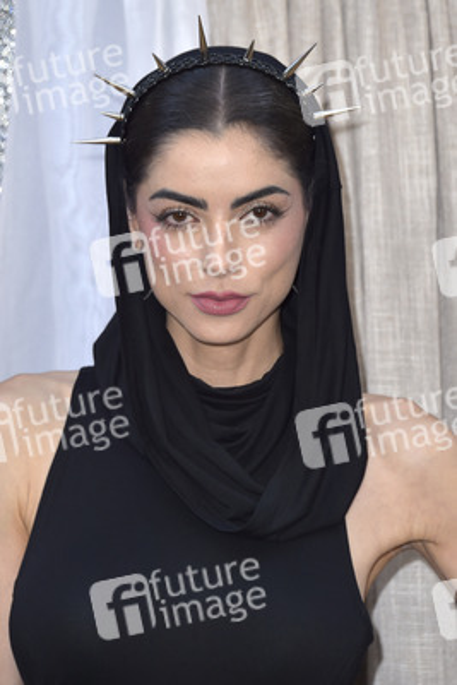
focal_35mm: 170
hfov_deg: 8.1
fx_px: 3234
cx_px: 228
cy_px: 342
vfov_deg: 12.1
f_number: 6.3
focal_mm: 170
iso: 400
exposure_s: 1/250
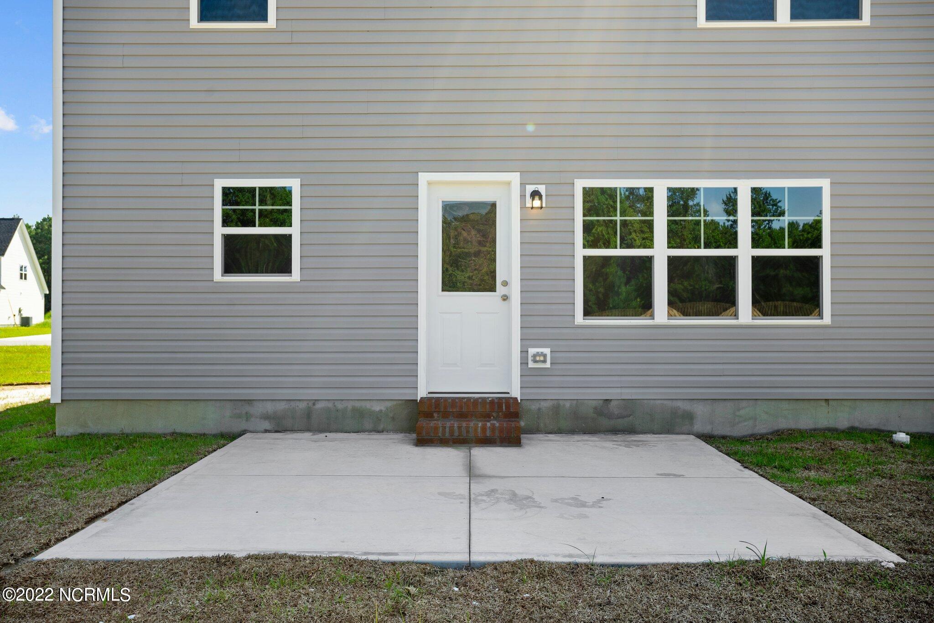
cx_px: 467
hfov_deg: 61.9
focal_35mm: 30
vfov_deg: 43.6
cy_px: 312
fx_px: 778
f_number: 8
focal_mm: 30
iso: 100
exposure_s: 1/200
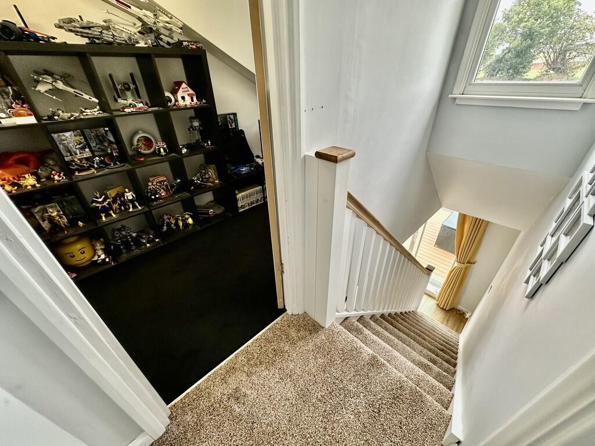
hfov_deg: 102.1
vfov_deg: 85.7
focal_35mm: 14
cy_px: 223
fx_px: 241
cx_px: 298
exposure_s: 1/99
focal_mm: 2.22
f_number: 2.2
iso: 125
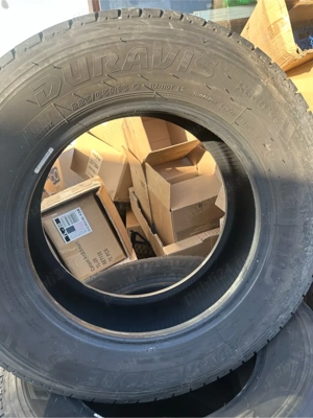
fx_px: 289
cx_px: 156
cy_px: 209
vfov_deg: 71.6
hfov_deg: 56.8
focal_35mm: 24
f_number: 1.78
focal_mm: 6.86
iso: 80
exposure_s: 1/429
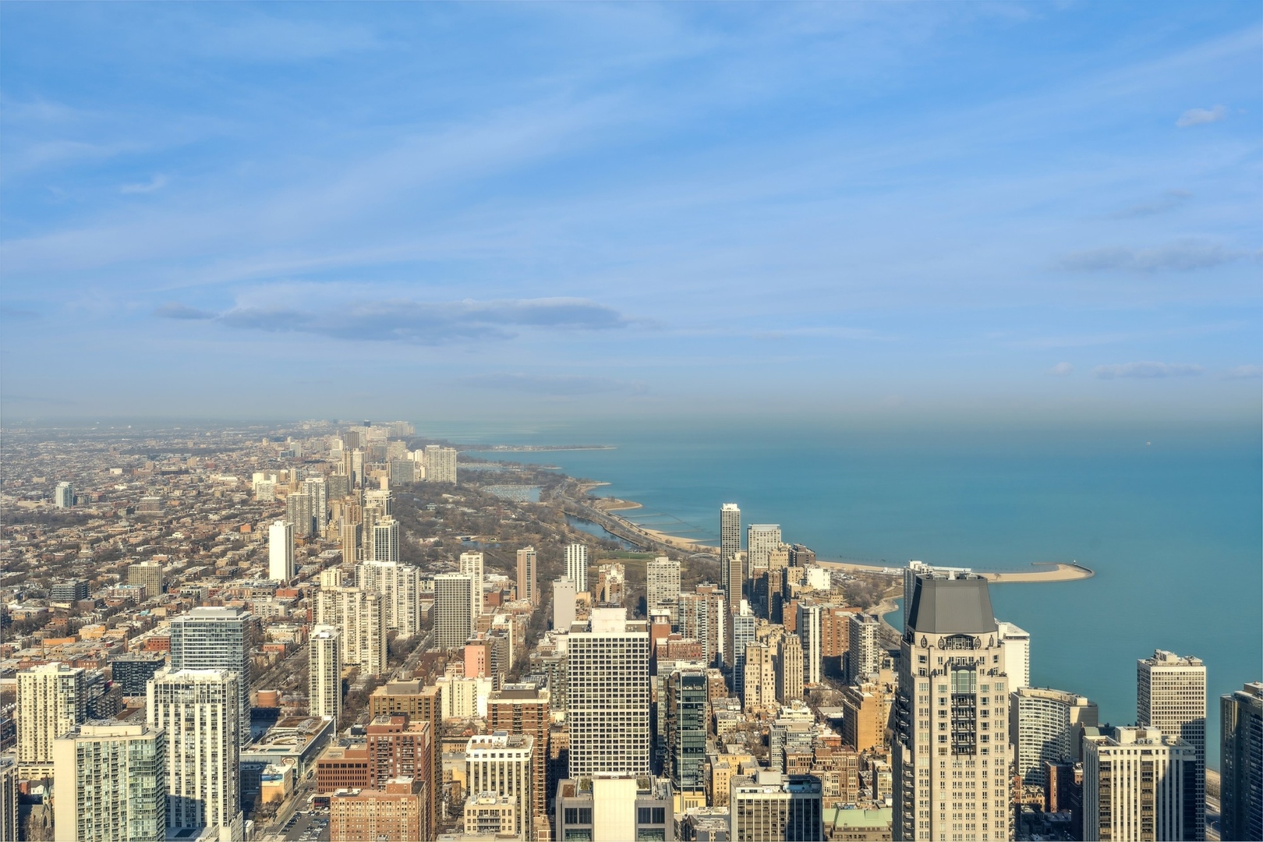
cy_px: 421
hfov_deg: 54.4
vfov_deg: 37.9
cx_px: 632
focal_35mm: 35
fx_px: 1228
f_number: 8
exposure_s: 1/400
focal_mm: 35
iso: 200
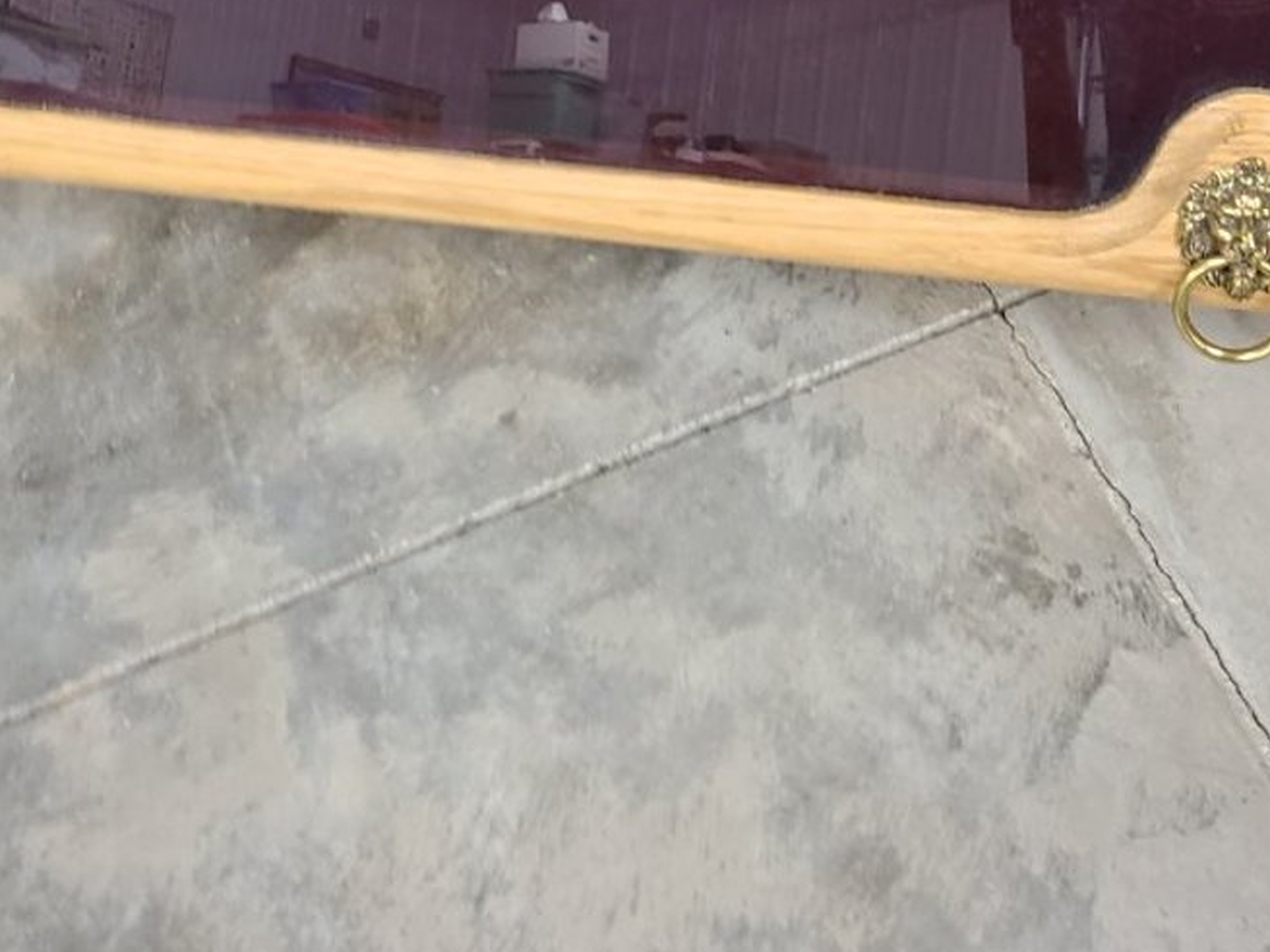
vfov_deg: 23.0
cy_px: -92
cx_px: 653
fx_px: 2201
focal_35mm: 60
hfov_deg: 32.2
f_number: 1.8
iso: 250
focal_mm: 5.4
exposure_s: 1/40
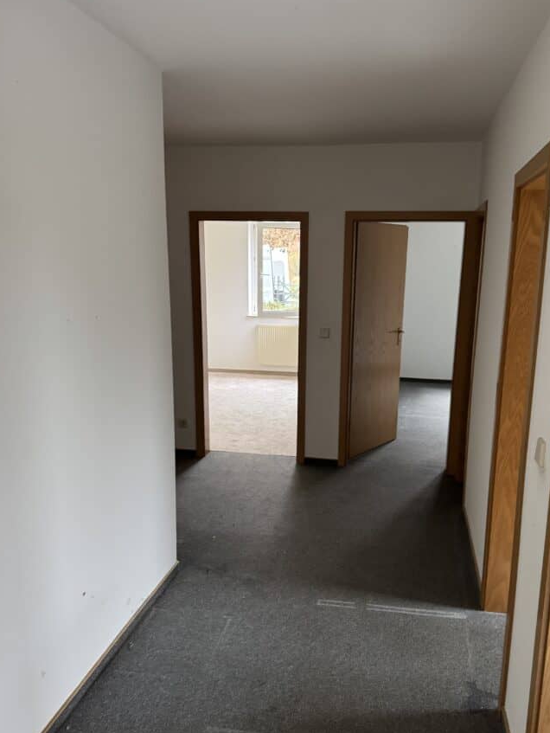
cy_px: 390
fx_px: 614
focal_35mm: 29
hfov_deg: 48.2
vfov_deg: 61.6
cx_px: 309
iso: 500
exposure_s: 1/60
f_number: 1.78
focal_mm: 6.76
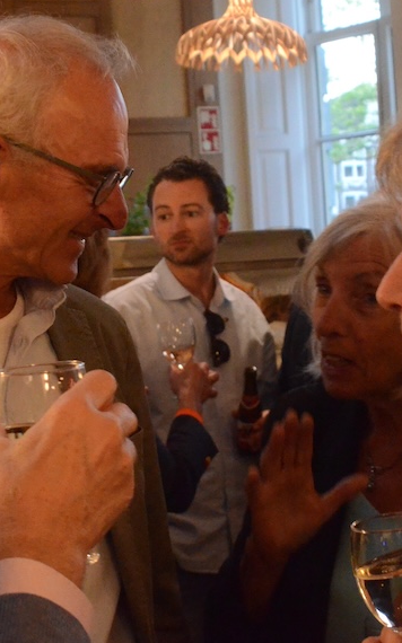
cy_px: 303
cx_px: 145
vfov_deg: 27.5
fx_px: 1315
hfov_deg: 17.3
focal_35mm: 75
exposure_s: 1/80
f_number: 5.6
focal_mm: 28
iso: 6400
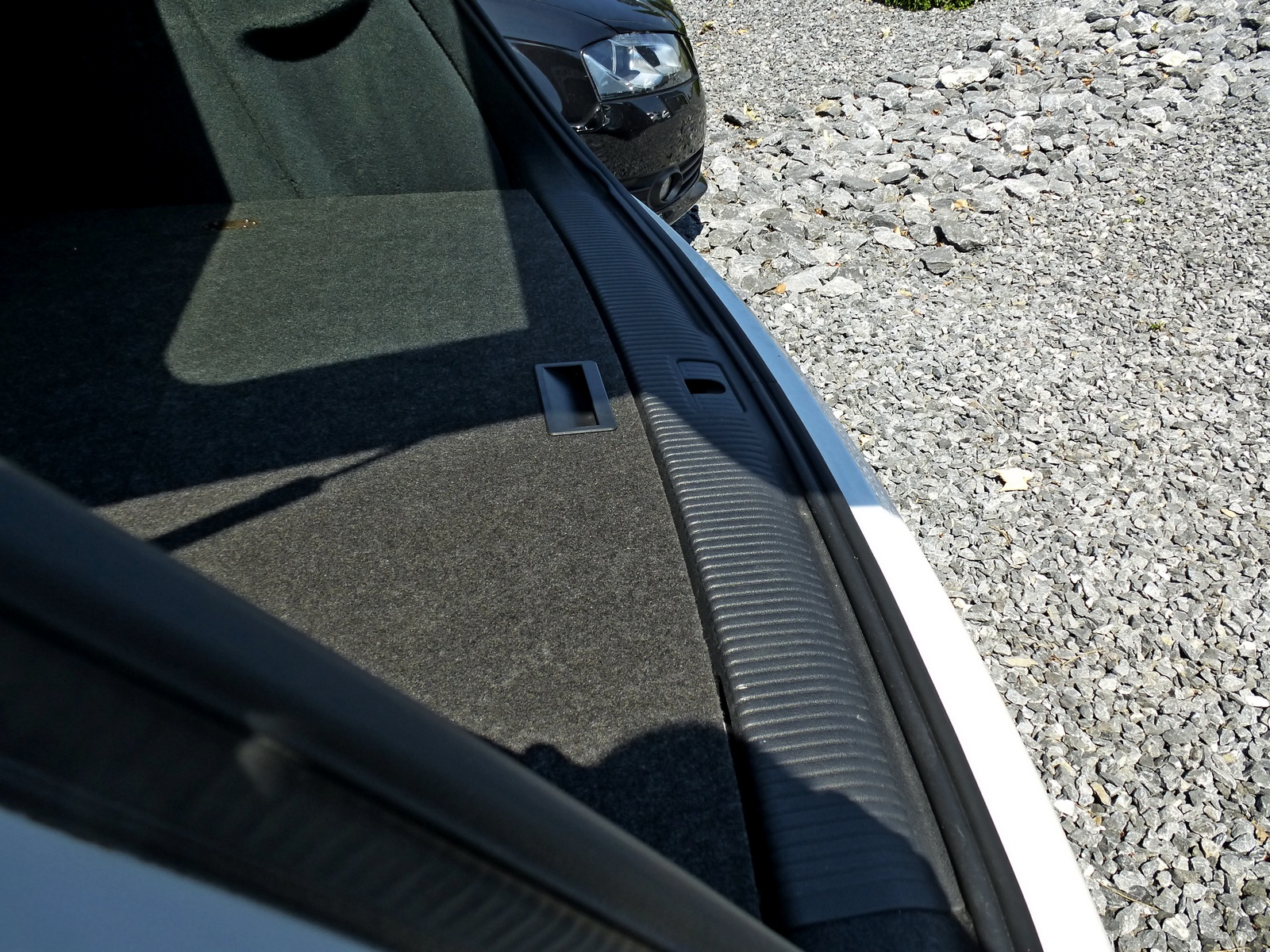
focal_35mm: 24
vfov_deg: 56.8
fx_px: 881
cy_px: 476
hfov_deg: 71.6
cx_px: 635
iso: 160
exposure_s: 1/400
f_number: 4
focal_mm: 4.3
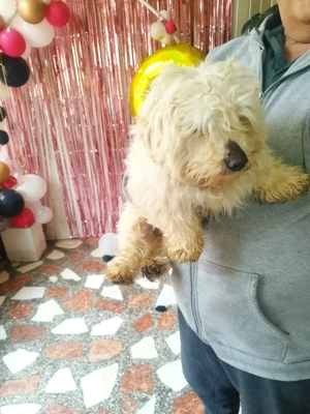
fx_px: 287
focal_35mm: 24
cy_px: 207
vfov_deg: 71.6
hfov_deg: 56.8
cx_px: 155
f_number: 1.89
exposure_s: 1/50
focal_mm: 5.89
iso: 560
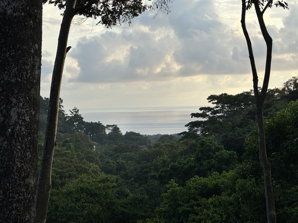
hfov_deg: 25.3
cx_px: 149
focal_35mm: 77
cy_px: 112
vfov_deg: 19.1
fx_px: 663
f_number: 2.8
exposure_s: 1/576
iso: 32
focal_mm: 9
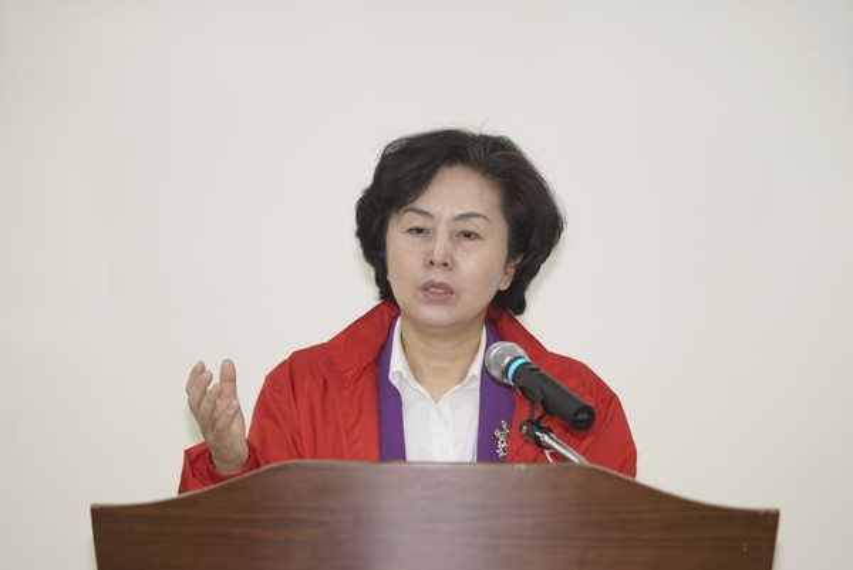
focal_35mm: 200
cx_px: 426
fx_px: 4742
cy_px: 285
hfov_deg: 10.3
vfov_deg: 6.9
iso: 250
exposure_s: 1/125
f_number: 2.8
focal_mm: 200
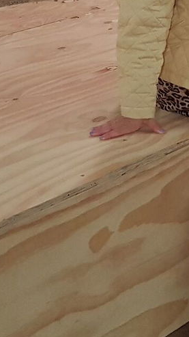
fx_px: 820
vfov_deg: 21.5
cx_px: 285
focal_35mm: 92
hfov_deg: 12.5
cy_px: -70
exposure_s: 1/10
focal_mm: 4.2
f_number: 1.7
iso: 320
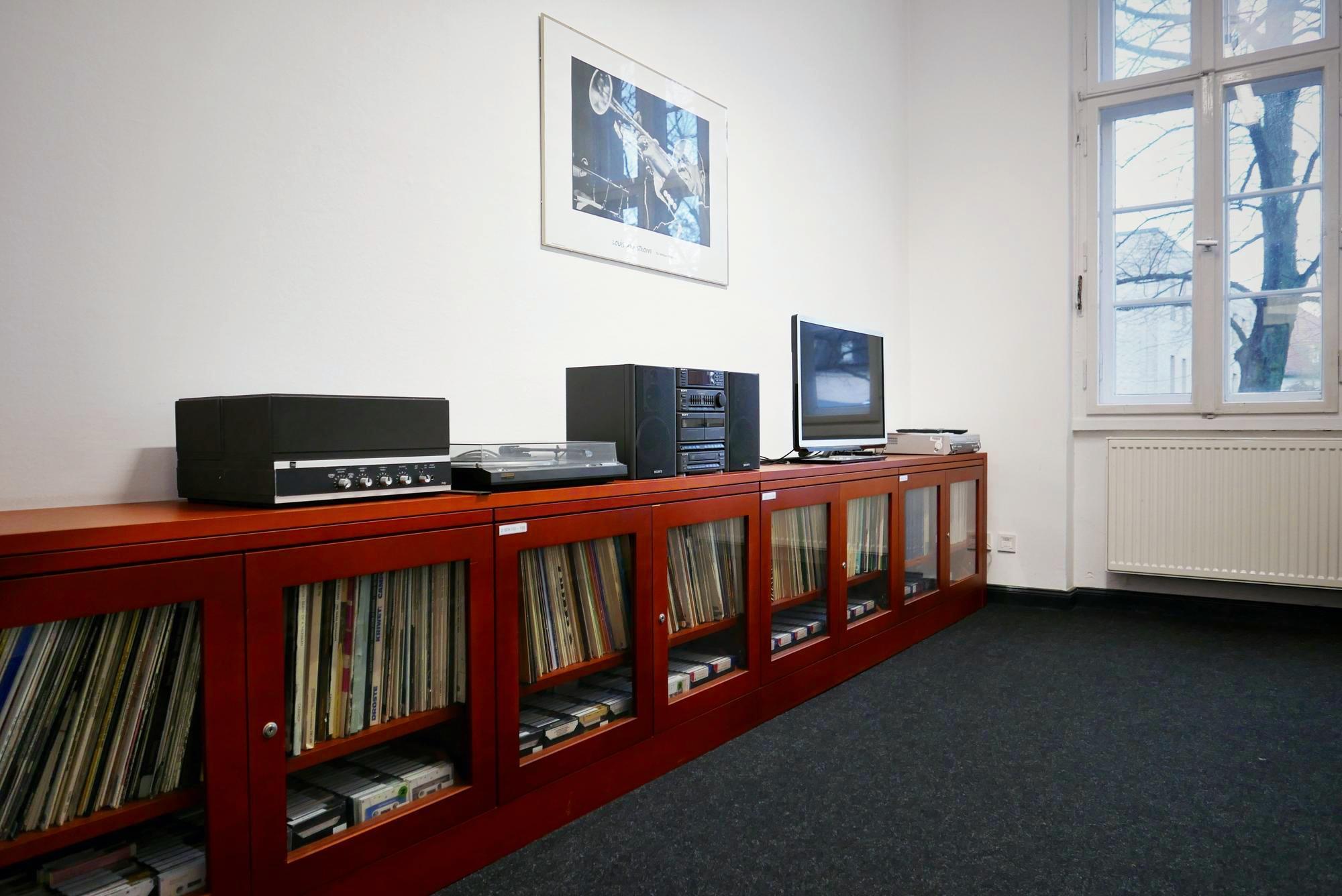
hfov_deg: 73.7
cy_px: 448
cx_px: 671
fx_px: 895
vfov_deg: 53.2
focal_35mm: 24
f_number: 1.7
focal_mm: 10.9
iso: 200
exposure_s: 1/80
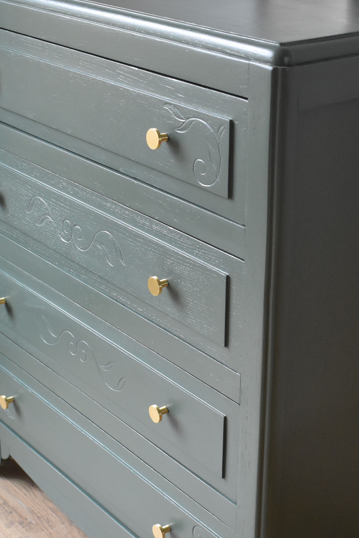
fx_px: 1031
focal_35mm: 69
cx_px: 161
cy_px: 284
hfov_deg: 19.7
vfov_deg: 29.3
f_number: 4
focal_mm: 25
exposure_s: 1/125
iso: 1800
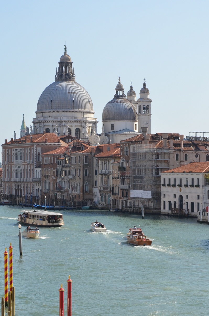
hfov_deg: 11.8
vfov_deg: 17.7
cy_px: 171
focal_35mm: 116
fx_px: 1014
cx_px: 76
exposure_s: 1/500
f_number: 11
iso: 400
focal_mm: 58
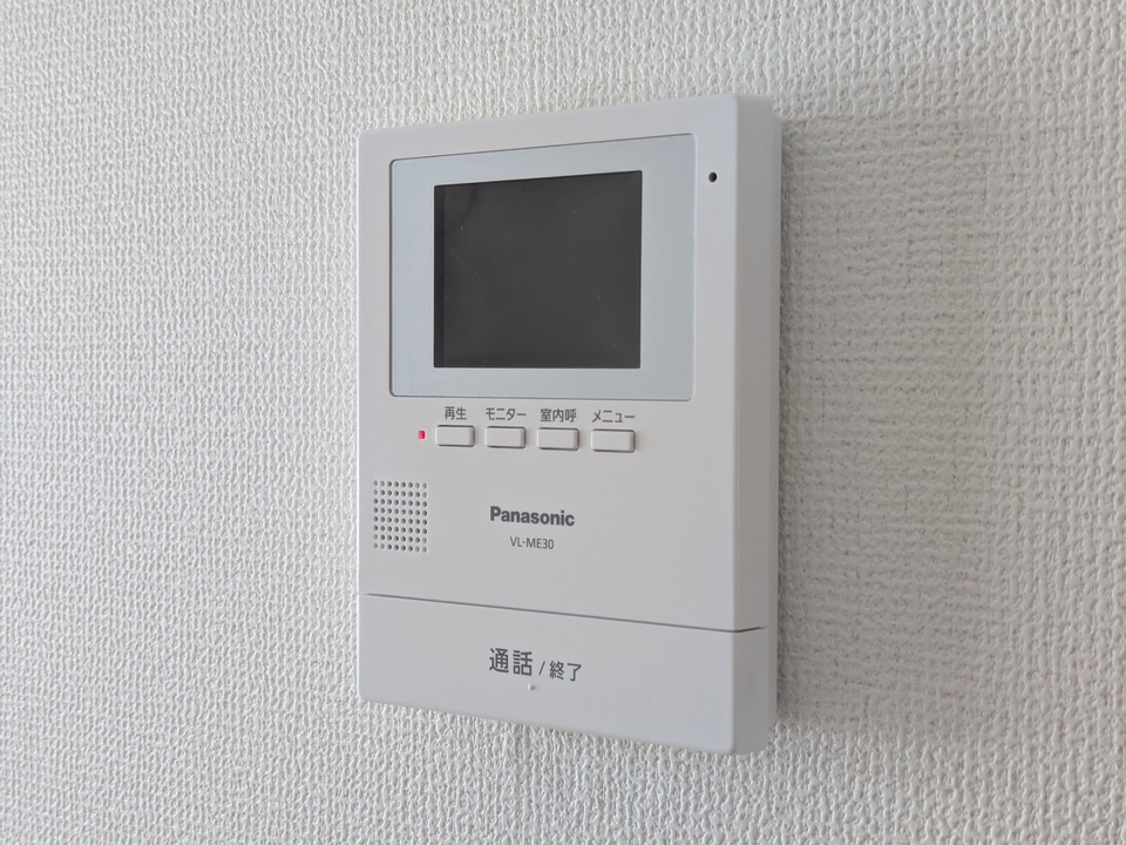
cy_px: 422
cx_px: 563
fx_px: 1659
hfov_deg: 37.5
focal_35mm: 51
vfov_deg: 28.6
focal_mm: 5.43
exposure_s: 1/120
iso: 110
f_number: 1.89
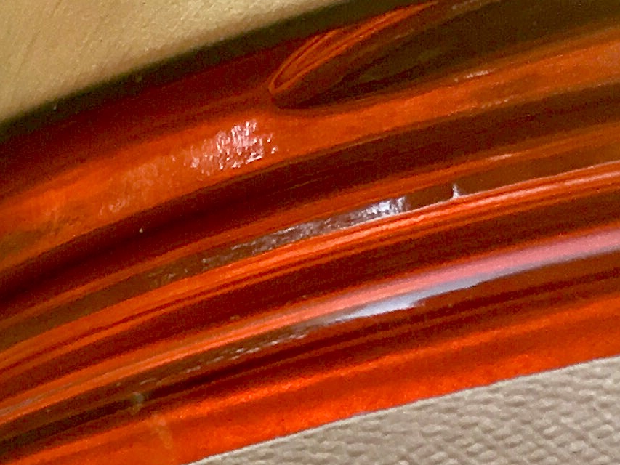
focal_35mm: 137
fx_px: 2454
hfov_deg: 13.8
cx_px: -198
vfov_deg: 10.5
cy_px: 674
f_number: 2.2
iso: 25
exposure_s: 1/361
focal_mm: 4.15
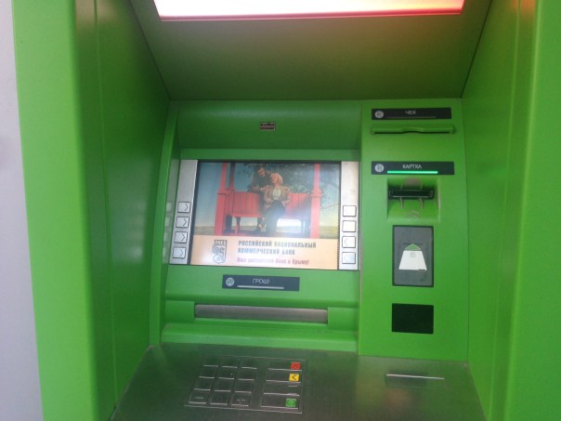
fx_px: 535
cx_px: 280
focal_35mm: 33
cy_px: 210
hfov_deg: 55.4
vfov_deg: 42.9
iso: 50
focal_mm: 4.12
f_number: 2.4
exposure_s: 1/20
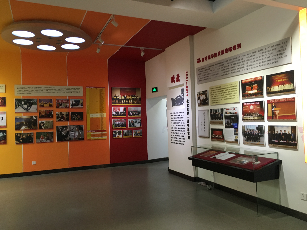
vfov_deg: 48.2
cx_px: 154
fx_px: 257
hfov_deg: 61.7
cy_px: 115
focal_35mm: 29
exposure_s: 1/33
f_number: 2.2
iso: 125
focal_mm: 4.15
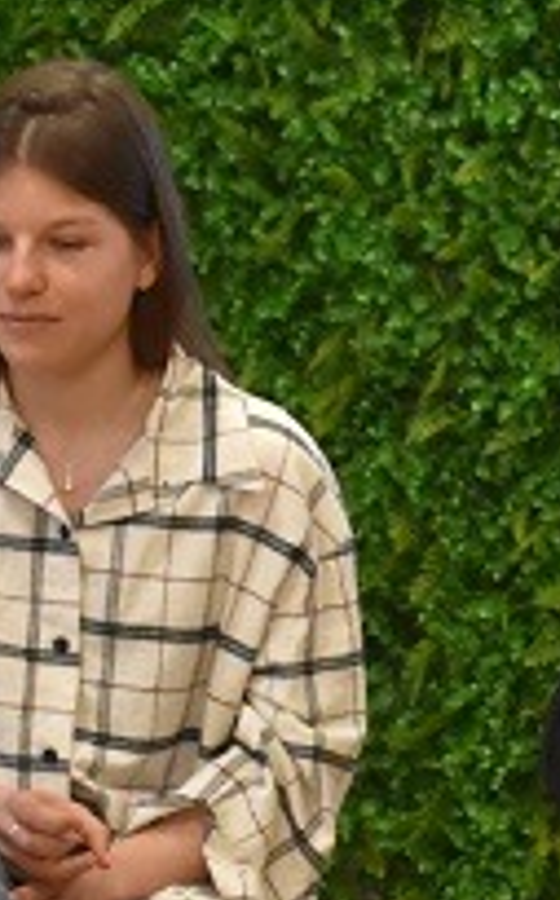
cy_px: 829
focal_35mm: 225
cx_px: 895
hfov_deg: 5.7
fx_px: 5510
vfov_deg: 9.3
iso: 4000
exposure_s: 1/200
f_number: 7.1
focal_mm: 30
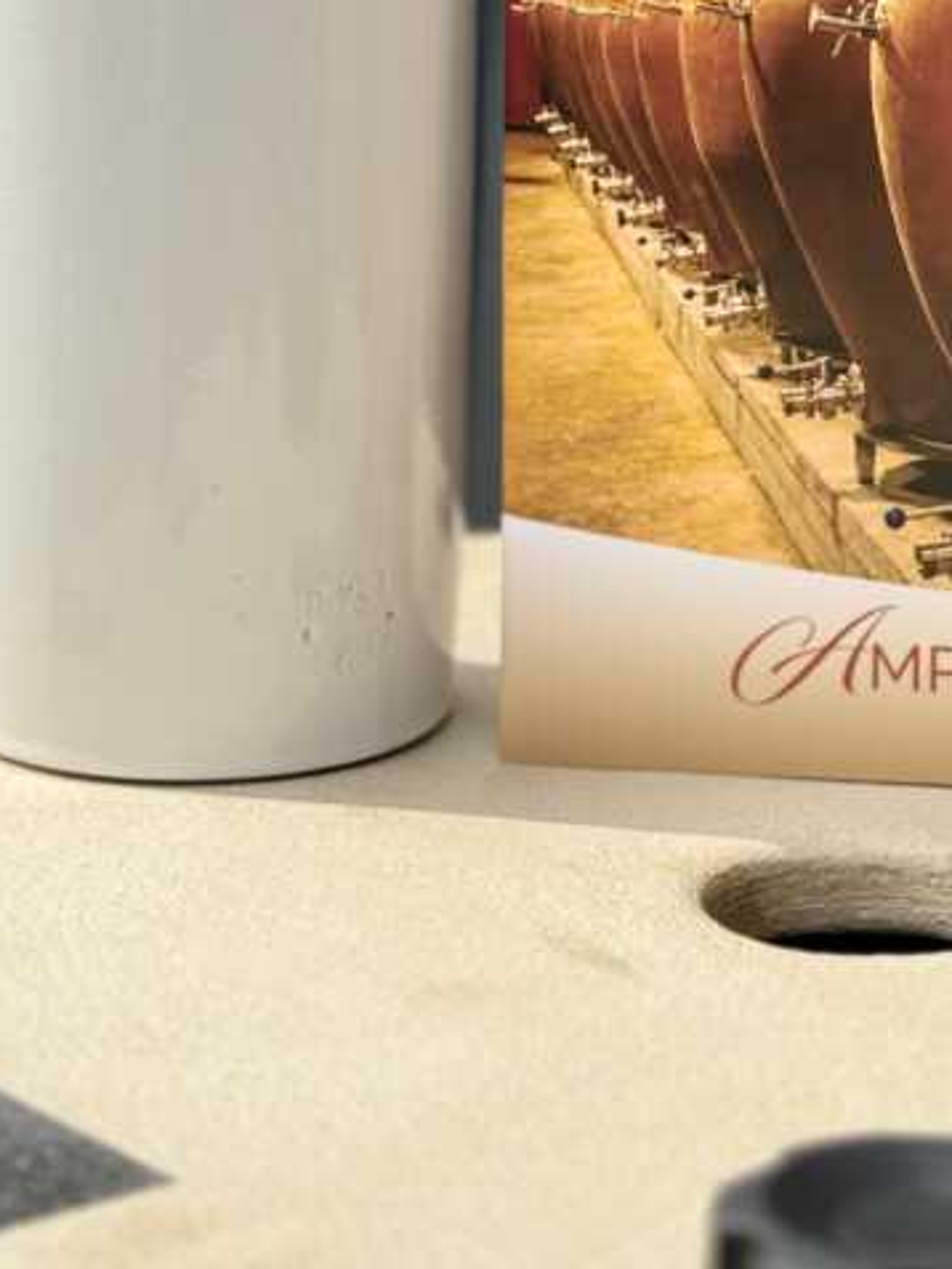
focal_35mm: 103
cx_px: 952
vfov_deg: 18.7
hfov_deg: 14.2
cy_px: 80
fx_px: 3775
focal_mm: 6.76
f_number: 1.78
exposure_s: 1/2611
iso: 64
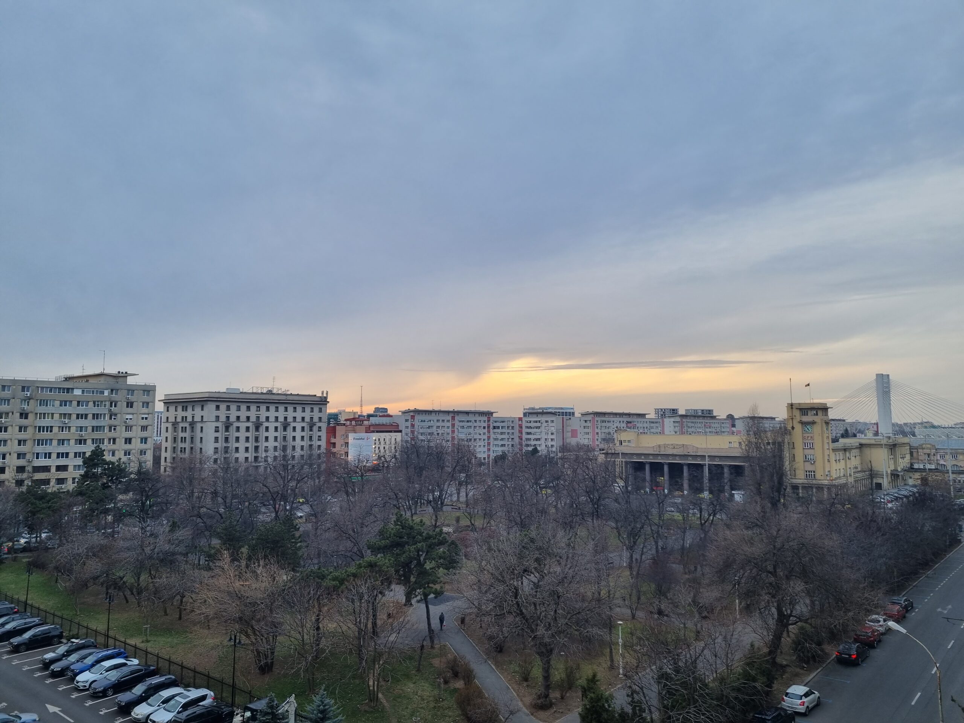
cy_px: 362
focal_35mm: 26
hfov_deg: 67.3
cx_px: 482
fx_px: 724
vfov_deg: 53.1
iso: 50
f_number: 1.8
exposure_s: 1/161
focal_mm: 5.4
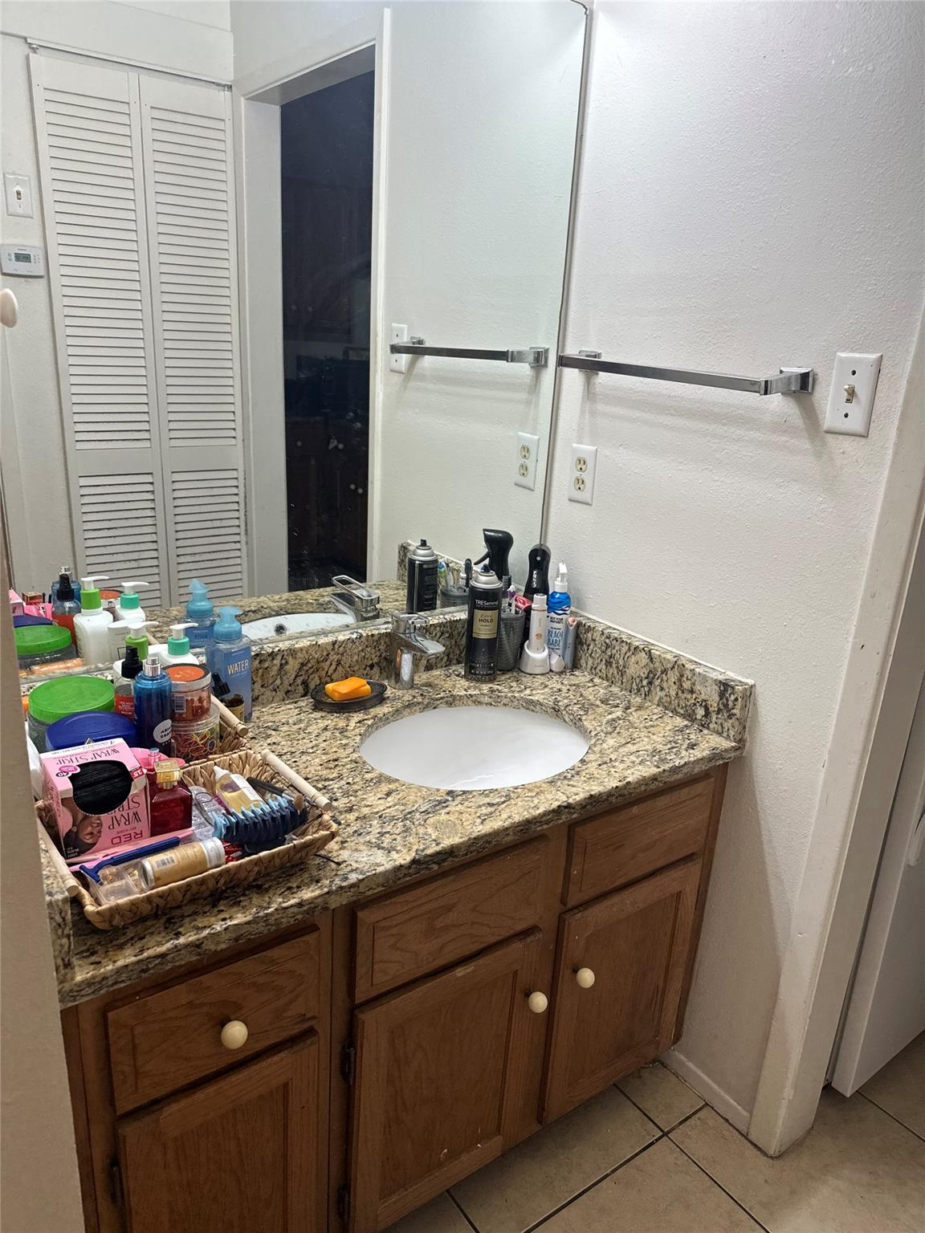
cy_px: 616
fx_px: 855
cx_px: 462
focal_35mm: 24
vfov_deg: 71.6
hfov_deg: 56.8
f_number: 1.78
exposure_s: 1/120
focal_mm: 6.86
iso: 80
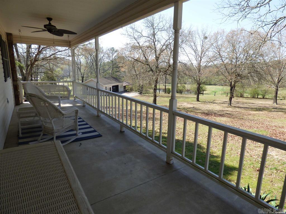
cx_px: 143
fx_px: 165
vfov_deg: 66.0
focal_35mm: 20
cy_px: 107
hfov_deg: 81.7
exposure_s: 1/640
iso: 100
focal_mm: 3.58
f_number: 2.8
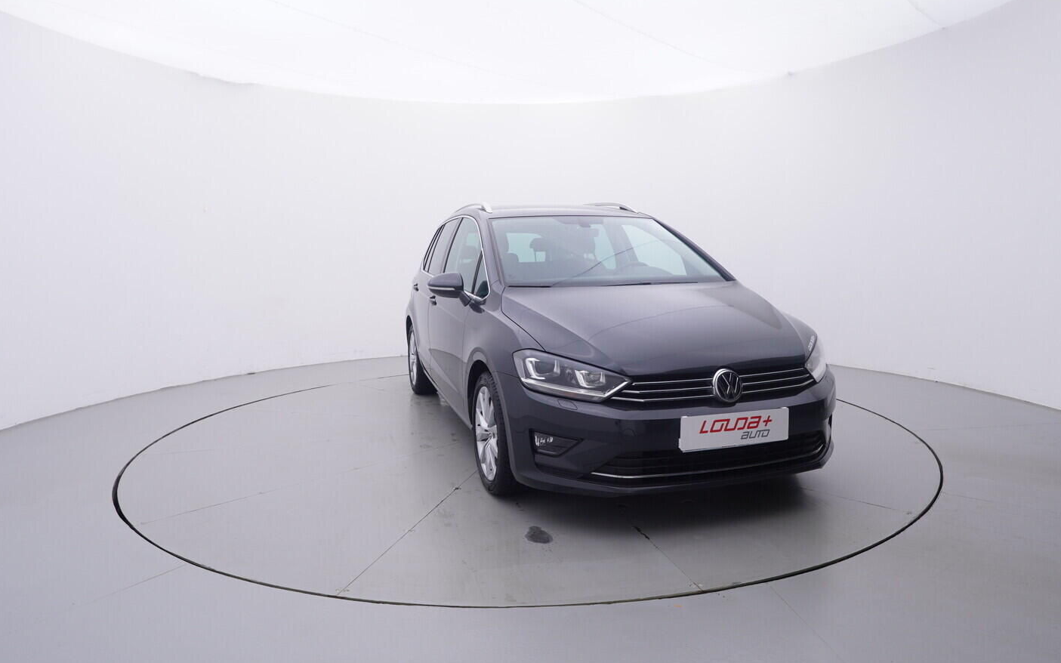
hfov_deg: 75.9
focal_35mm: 24
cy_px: 335
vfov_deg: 52.0
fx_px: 680
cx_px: 529
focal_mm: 15
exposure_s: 1/80
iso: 200
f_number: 5
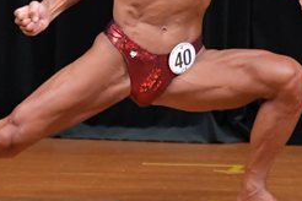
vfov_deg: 1.5
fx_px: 7935
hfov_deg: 2.2
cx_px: 84
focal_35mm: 946
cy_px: 7
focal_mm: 200
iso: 5000
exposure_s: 1/400
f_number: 5.6
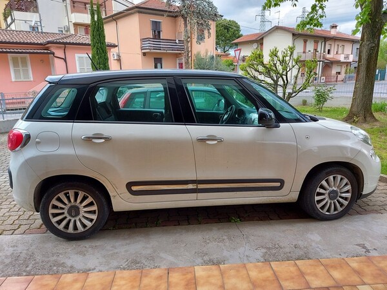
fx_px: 268
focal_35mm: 24
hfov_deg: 71.6
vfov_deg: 56.8
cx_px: 194
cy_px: 145
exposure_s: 1/211
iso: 32
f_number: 1.8
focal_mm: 5.23
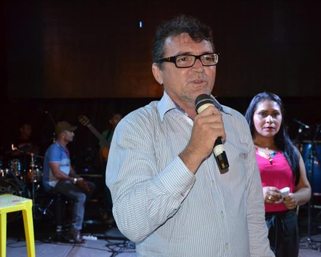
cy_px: 129
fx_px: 389
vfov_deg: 36.5
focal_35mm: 41
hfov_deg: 44.6
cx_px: 188
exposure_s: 1/60
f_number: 3.8
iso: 3200
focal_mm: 24
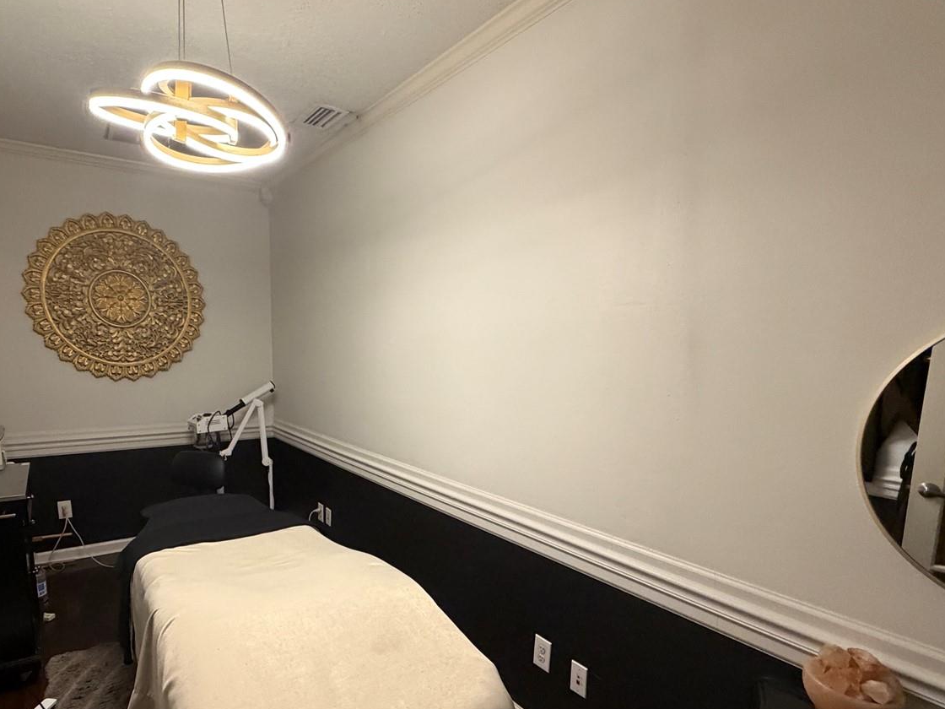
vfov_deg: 65.2
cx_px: 397
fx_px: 546
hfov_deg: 81.1
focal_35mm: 20
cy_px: 431
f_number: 2.2
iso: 500
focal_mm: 2.22
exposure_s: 1/60
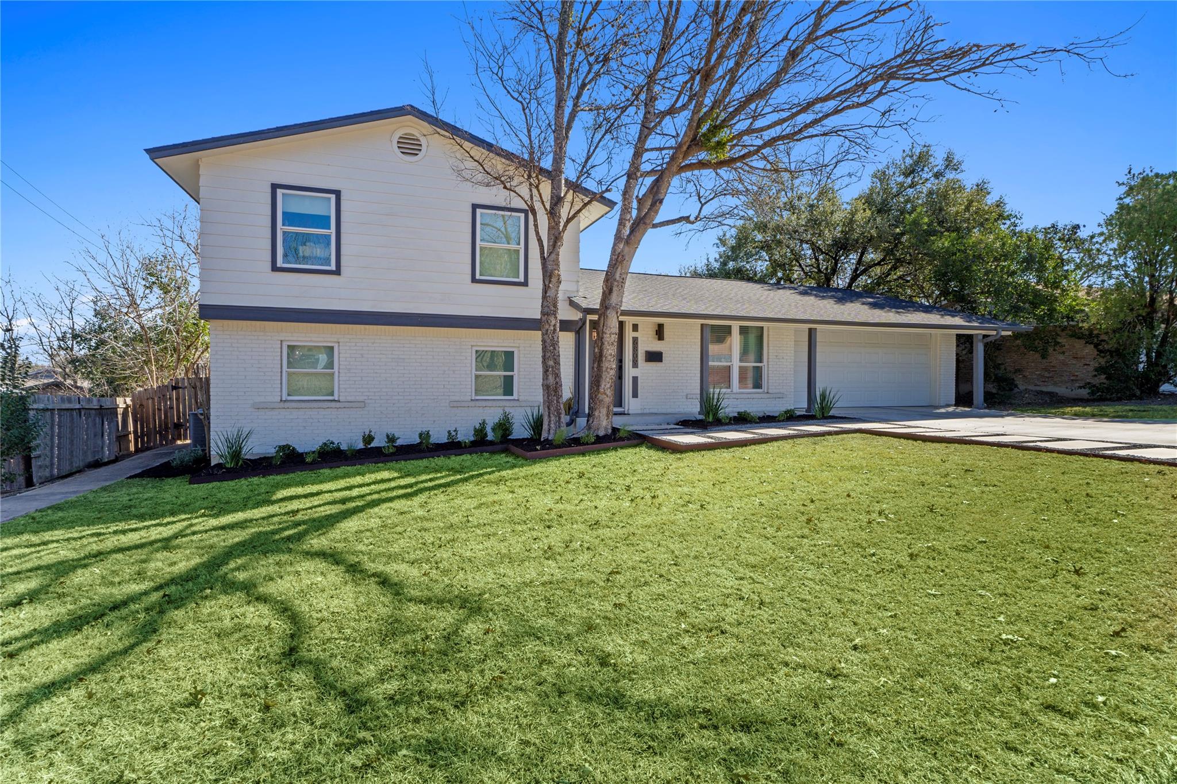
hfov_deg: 87.7
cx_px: 588
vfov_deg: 65.2
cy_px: 392
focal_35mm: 19
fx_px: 613
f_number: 11
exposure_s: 1/25
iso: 250
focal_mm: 12.5
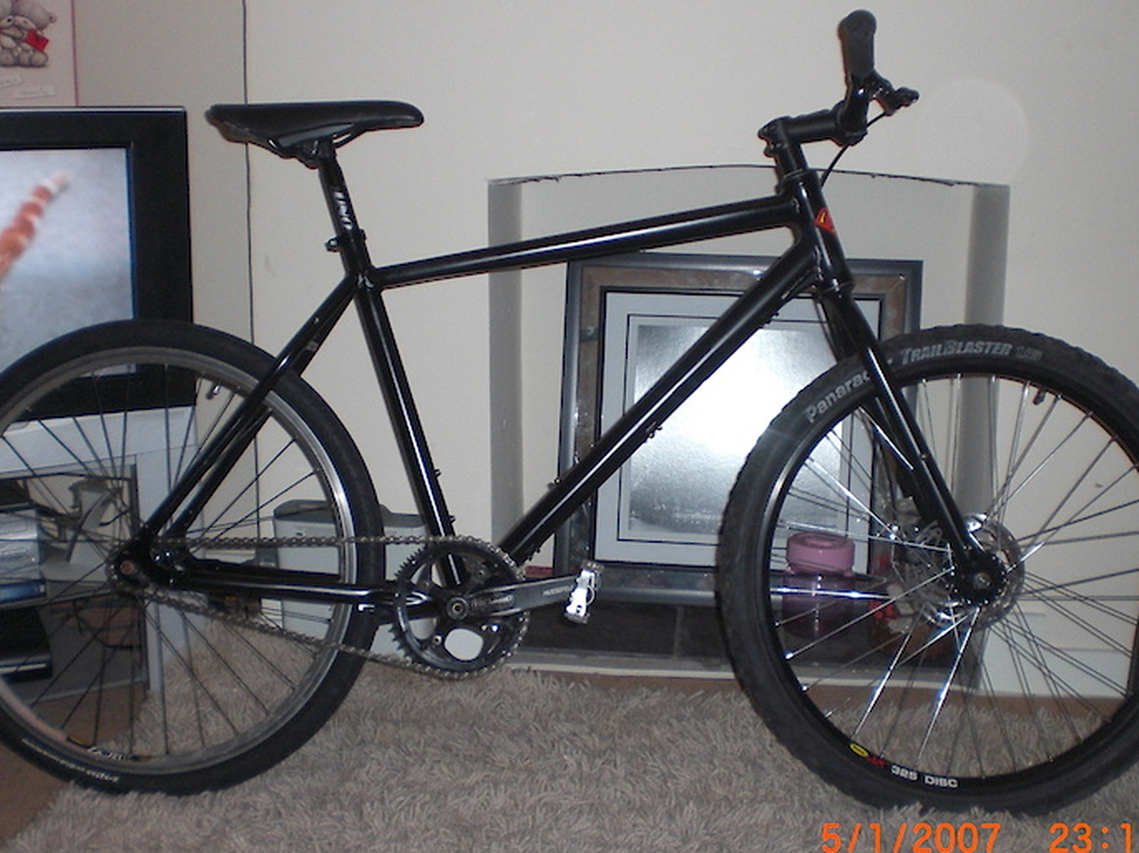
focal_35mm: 42
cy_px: 446
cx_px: 578
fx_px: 1381
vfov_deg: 34.3
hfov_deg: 44.8
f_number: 3.1
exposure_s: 1/60
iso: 200
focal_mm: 6.3
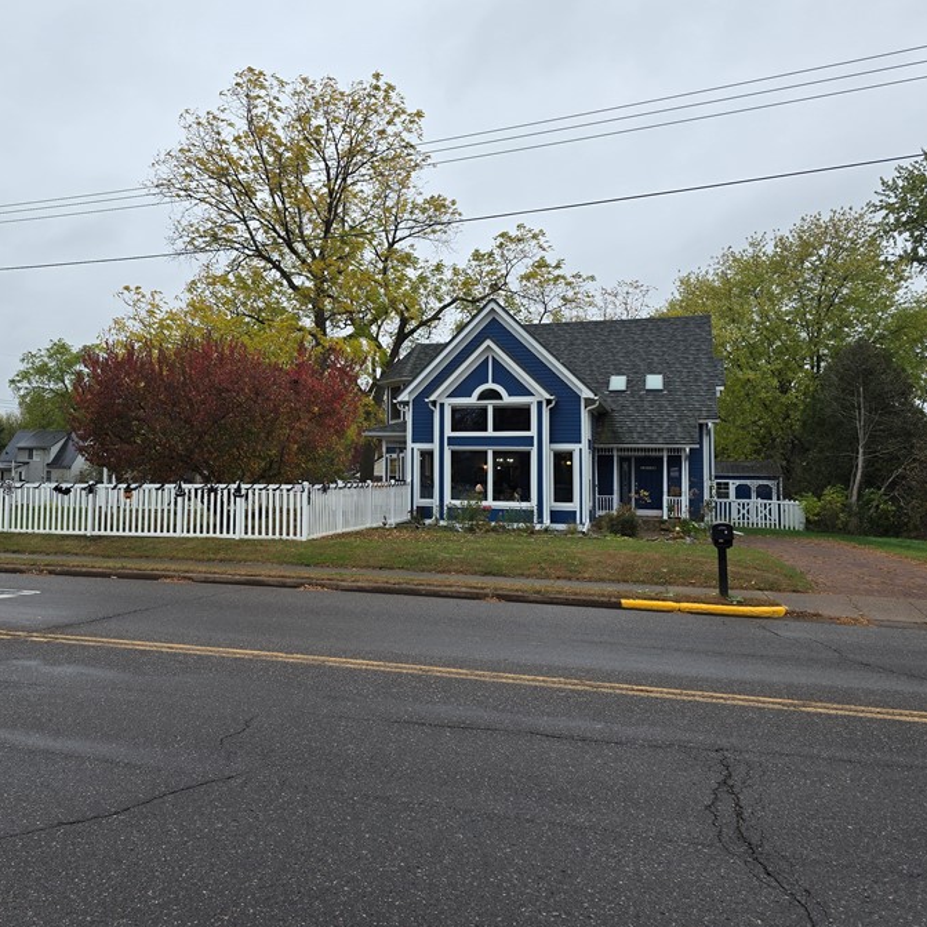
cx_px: 284
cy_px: 440
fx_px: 939
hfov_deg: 51.2
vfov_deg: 52.5
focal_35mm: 31
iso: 16
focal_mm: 6.3
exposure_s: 1/180
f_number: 1.7
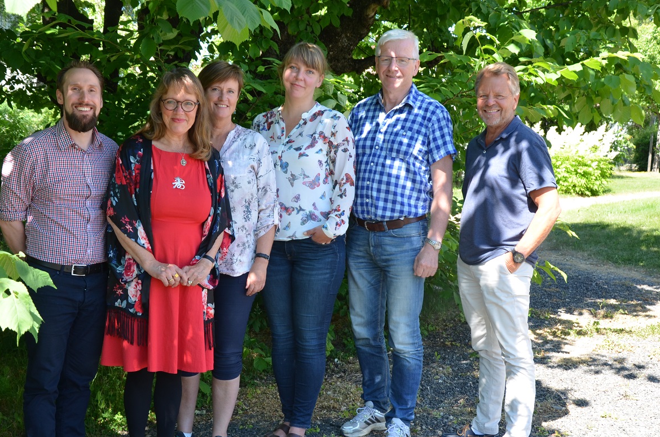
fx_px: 878
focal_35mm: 48
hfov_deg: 41.1
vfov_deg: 27.9
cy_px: 246
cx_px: 280
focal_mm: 24
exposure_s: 1/160
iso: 200
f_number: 6.3
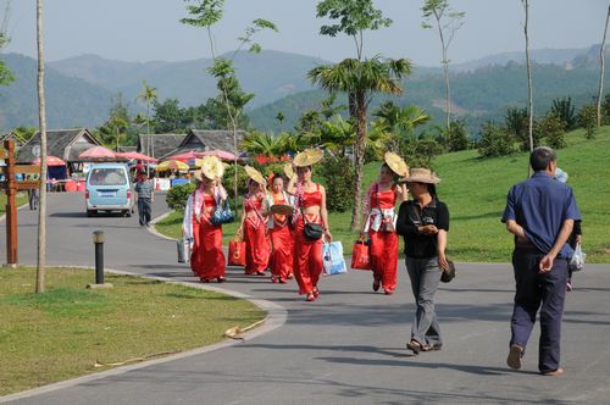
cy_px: 202
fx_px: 1828
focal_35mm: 108
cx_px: 305
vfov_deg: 12.6
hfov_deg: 18.9
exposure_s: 1/320
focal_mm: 72
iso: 200
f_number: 9
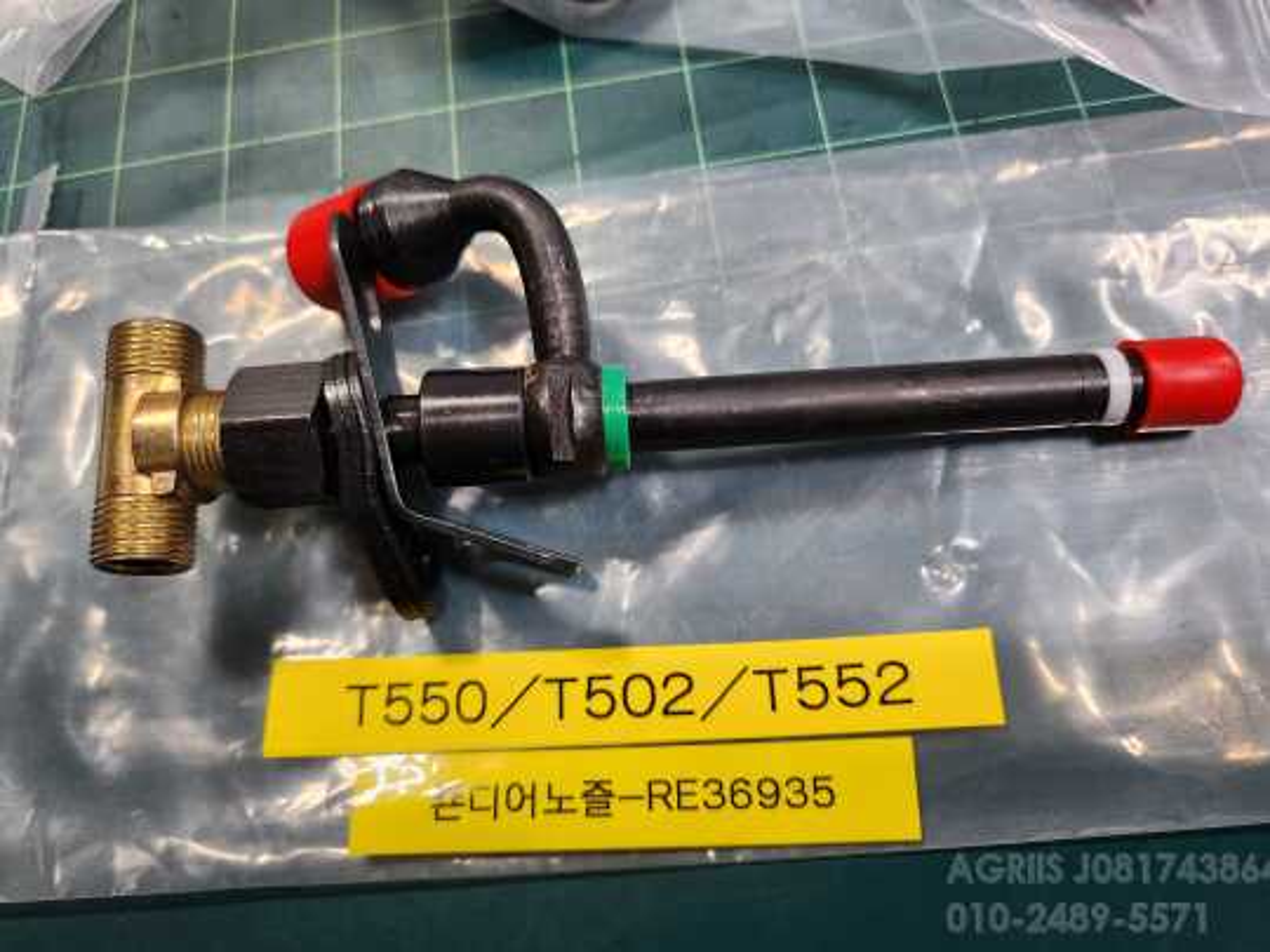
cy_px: 476
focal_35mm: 24
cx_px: 635
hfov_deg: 71.6
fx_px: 881
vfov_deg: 56.8
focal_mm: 5
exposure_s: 1/120
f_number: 1.8
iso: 400
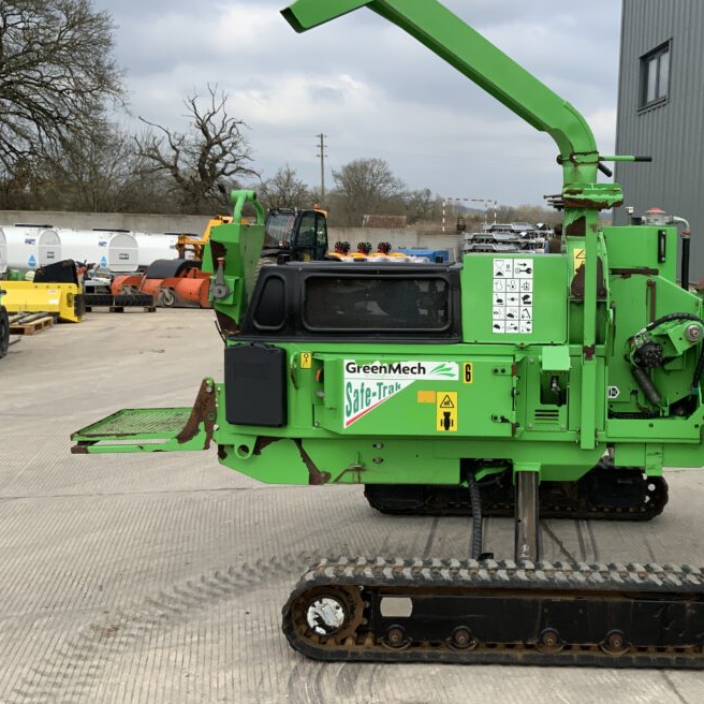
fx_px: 920
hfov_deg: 40.7
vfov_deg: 41.8
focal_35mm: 40
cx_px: 527
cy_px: 329
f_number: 1.8
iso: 16
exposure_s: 1/1377
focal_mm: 3
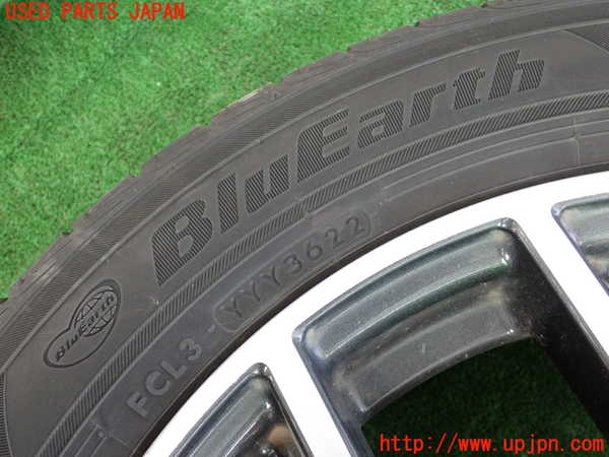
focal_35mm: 38
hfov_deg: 49.0
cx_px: 304
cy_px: 228
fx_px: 669
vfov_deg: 37.7
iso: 800
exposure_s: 1/125
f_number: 2.7
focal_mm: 6.83
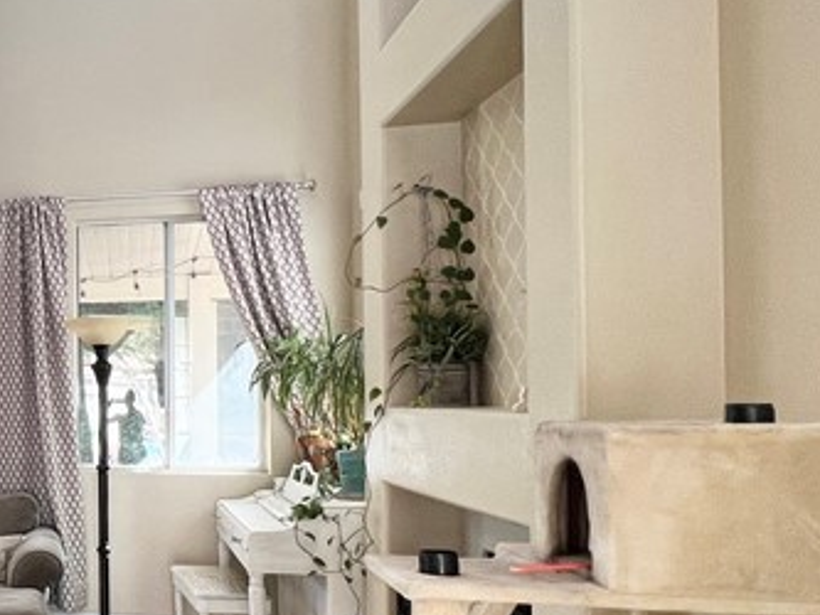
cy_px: 376
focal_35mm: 40
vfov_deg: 35.8
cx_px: -219
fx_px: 948
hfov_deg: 34.6
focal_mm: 1.57
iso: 100
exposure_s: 1/120
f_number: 1.8
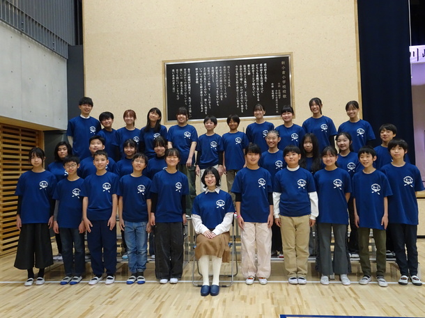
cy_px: 159
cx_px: 212
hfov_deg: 60.0
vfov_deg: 46.8
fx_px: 368
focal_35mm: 30
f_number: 3.5
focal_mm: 5.09
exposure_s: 1/30
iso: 640
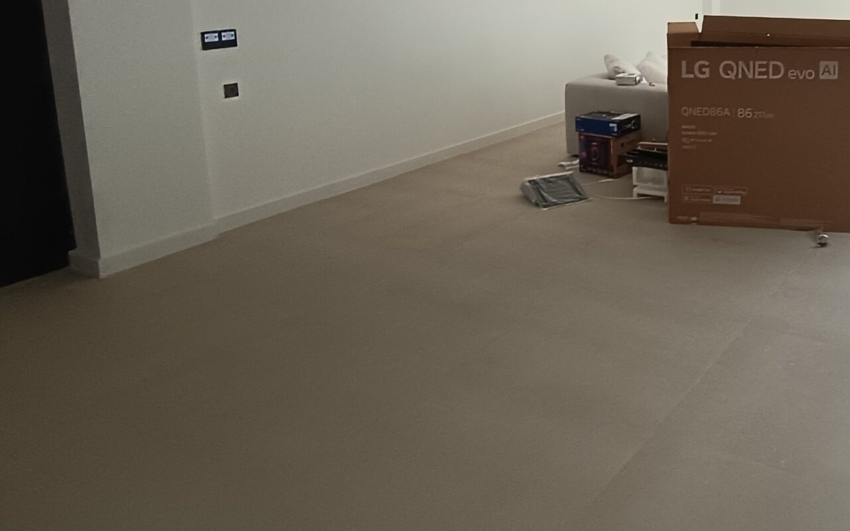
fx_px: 788
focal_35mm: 34
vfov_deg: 36.0
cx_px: 612
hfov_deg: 54.7
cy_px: 102
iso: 164
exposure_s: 1/50
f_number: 2.2
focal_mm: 1.66
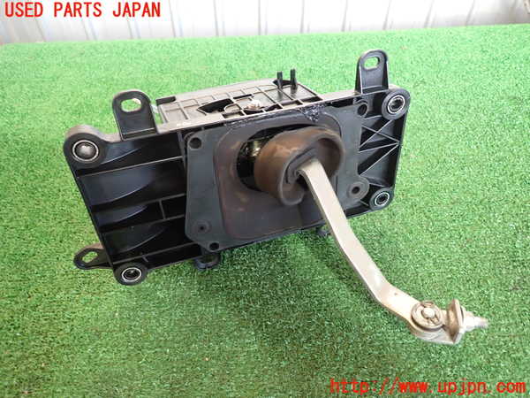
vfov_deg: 54.9
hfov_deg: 69.4
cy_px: 199
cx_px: 265
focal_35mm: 25
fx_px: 383
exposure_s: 1/30
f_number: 2
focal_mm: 4.5
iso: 400
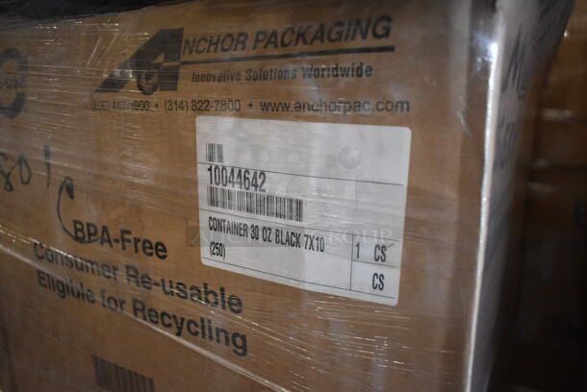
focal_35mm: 27
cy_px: 196
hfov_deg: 67.3
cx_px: 294
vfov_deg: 48.0
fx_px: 441
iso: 1250
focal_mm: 18
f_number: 3.5
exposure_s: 1/125
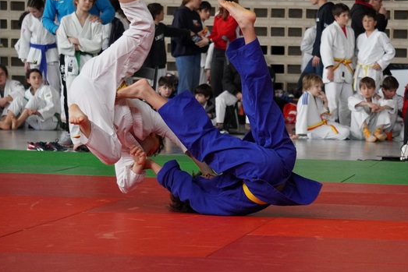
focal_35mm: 163
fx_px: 1845
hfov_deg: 12.6
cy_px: 134
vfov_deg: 8.4
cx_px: 293
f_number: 5
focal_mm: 71
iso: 3200
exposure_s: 1/2000
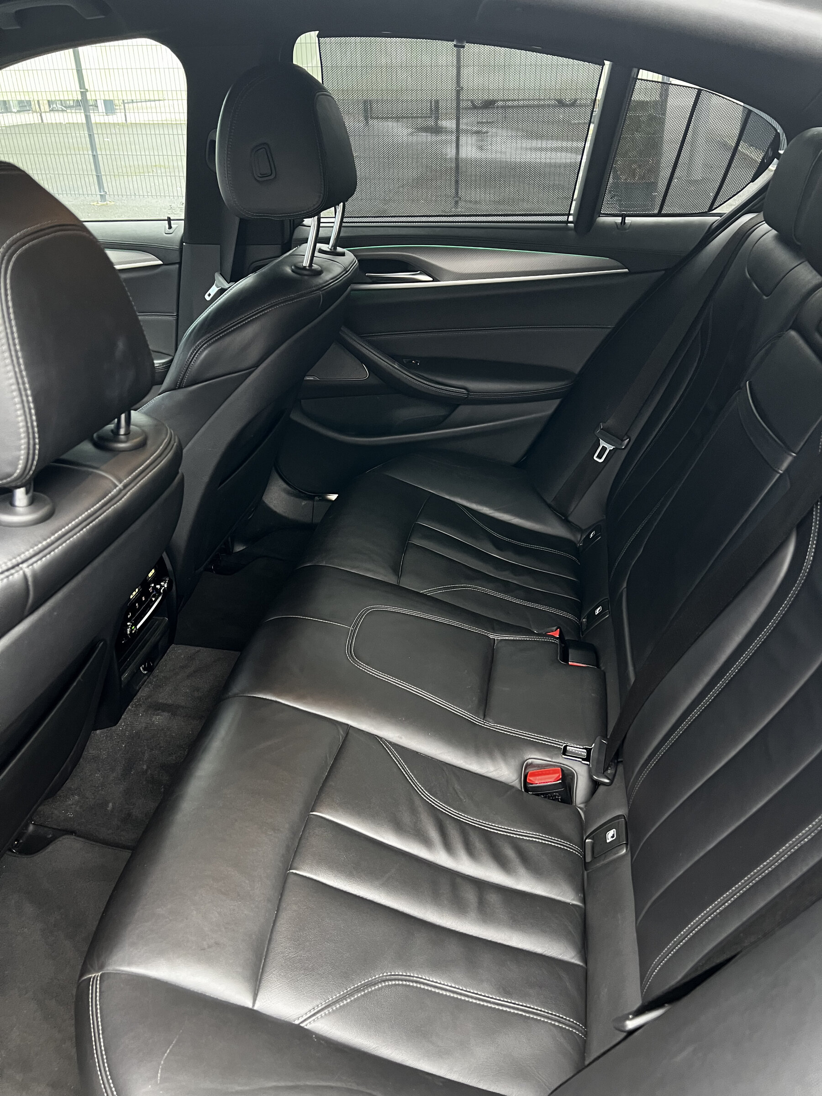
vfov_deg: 67.3
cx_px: 411
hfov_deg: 53.1
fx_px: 823
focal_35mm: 26
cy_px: 548
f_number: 1.5
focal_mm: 5.7
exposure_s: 1/60
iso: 250
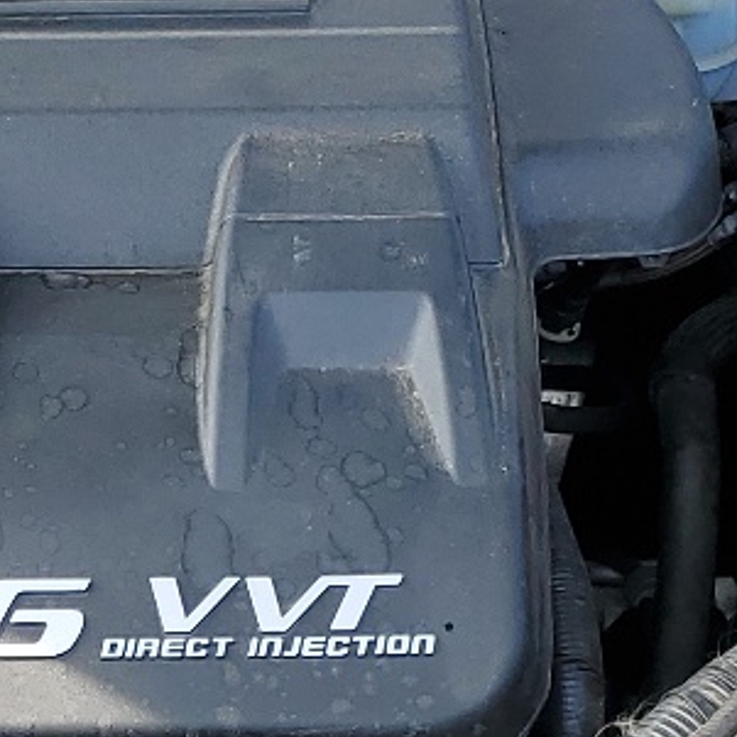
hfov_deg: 14.2
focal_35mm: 122
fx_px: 2939
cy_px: 742
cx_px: 157
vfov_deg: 14.1
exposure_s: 1/526
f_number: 1.5
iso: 50
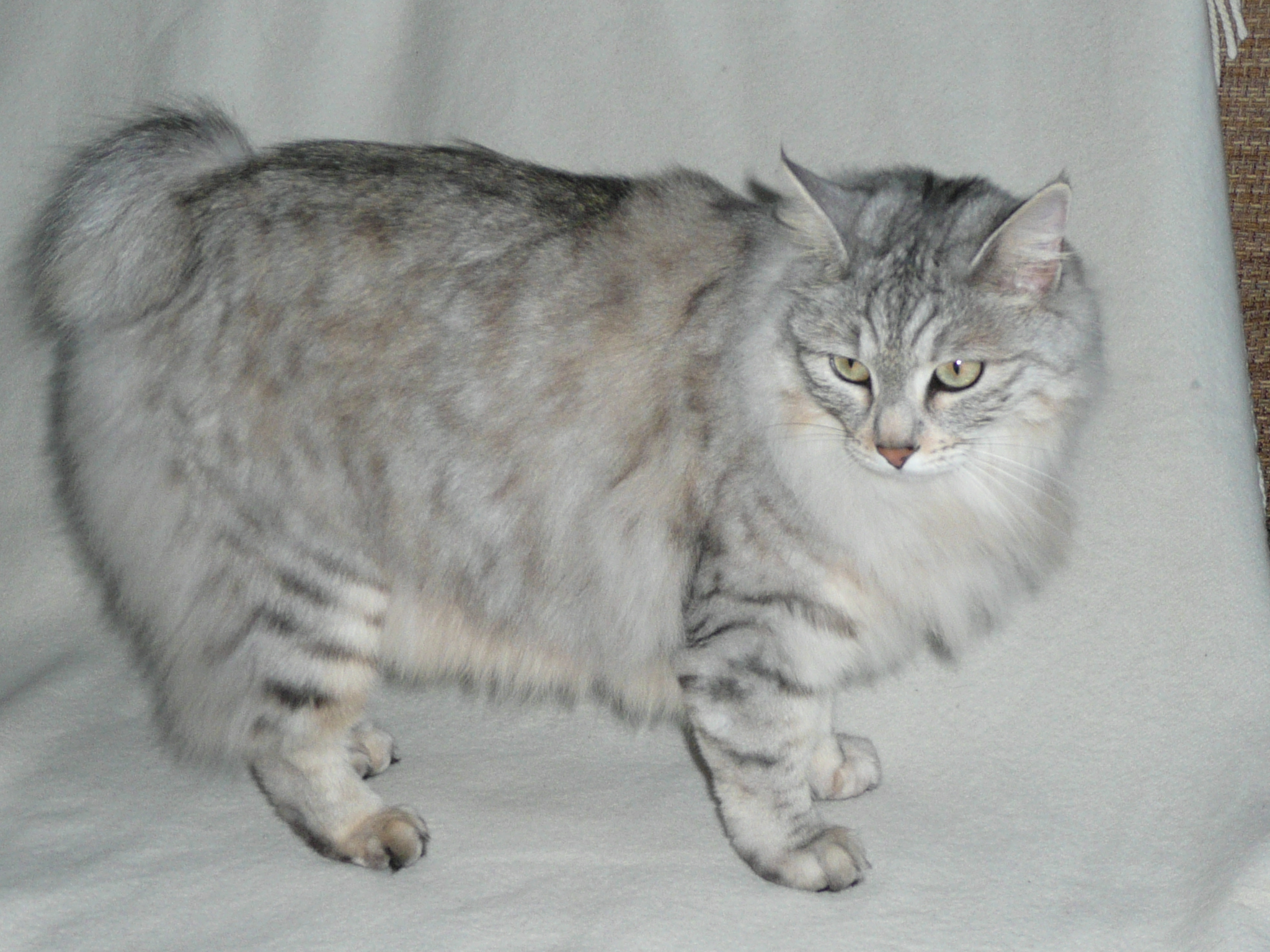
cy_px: 476
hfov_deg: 32.2
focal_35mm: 60
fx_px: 2201
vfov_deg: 24.4
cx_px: 635
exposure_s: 1/30
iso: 100
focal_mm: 6.5
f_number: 3.9
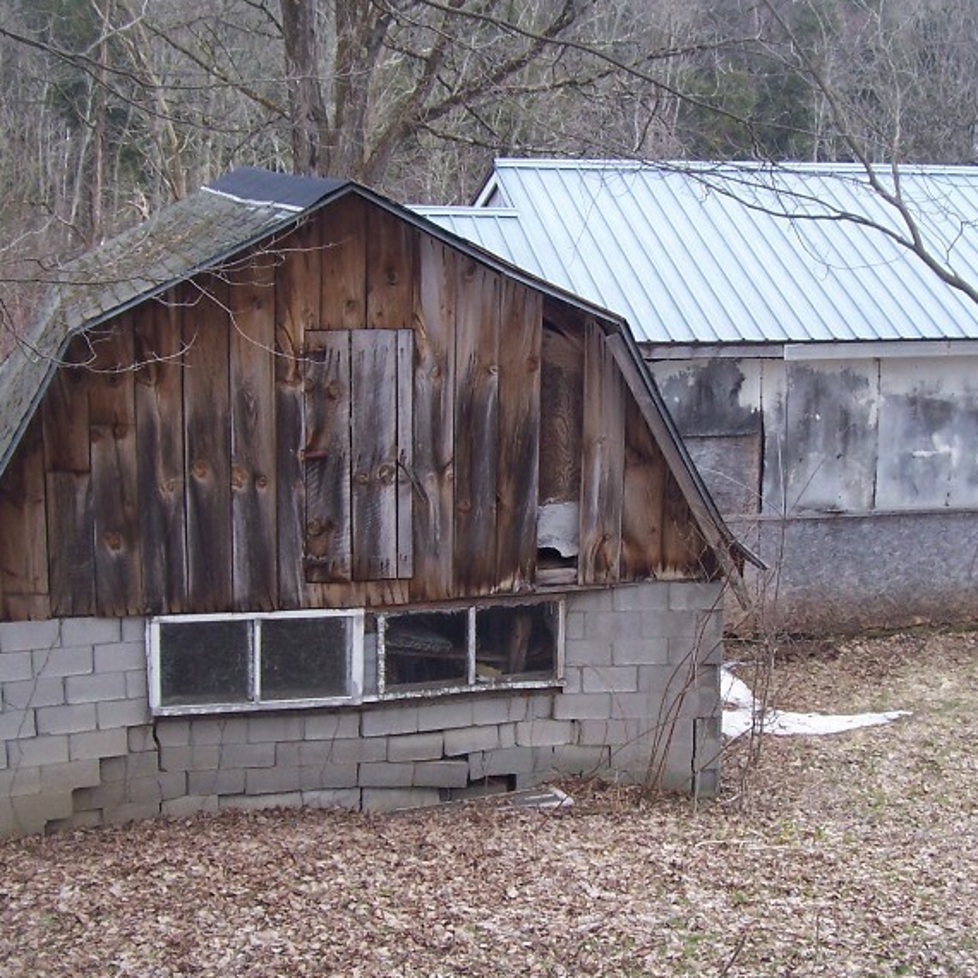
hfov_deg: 31.6
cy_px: 516
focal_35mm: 54
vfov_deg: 31.6
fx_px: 1726
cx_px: 577
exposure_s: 1/250
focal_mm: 5.6
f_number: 2.7
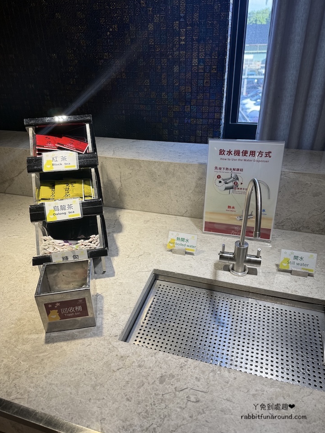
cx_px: 158
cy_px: 214
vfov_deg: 69.4
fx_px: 313
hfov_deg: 54.9
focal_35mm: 25
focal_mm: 6.76
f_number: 1.78
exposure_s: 1/120
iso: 80
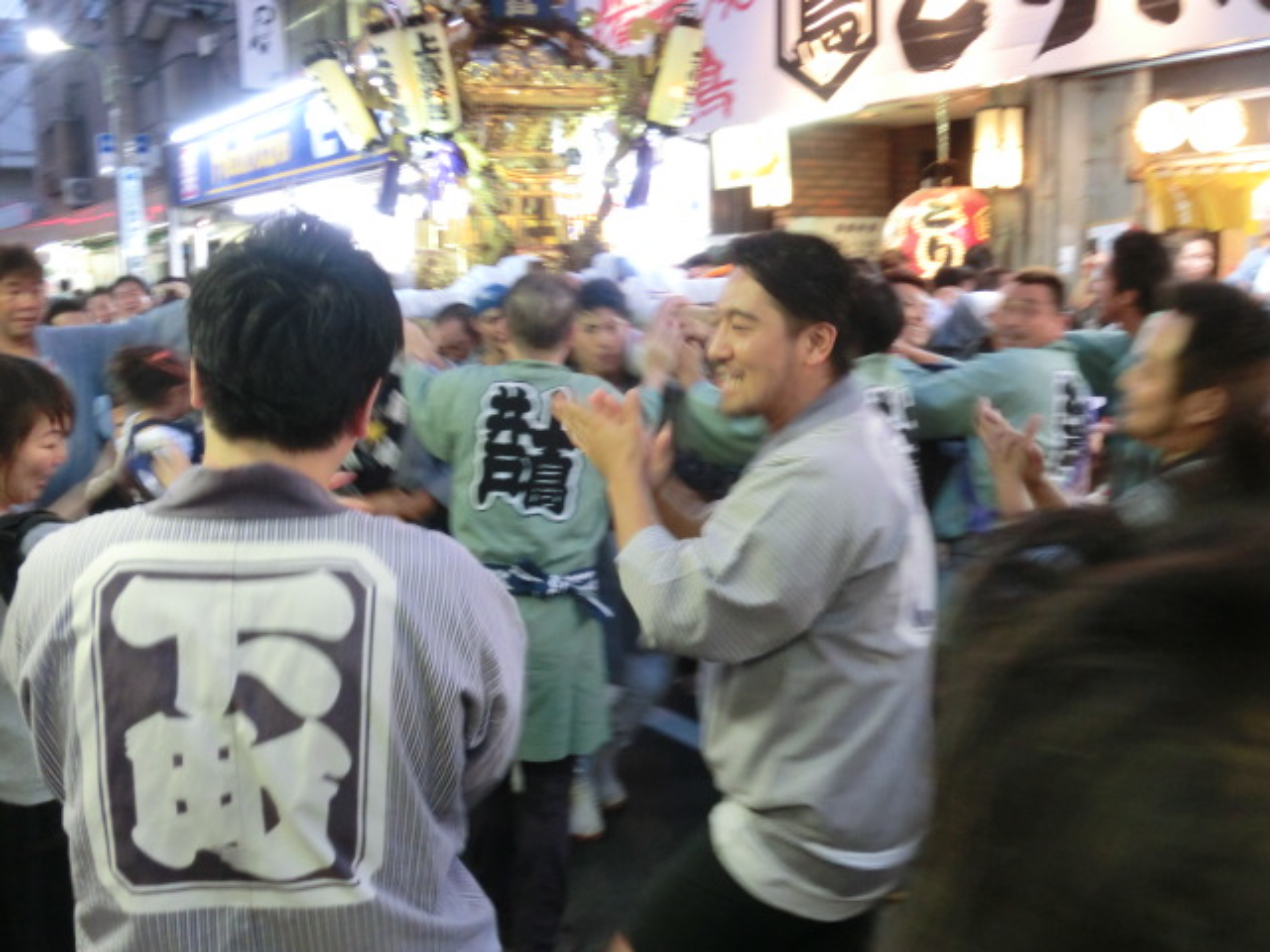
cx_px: 635
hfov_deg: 52.6
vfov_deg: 40.7
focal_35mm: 35
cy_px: 476
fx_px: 1284
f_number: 3.2
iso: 800
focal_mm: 6.1
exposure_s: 1/25
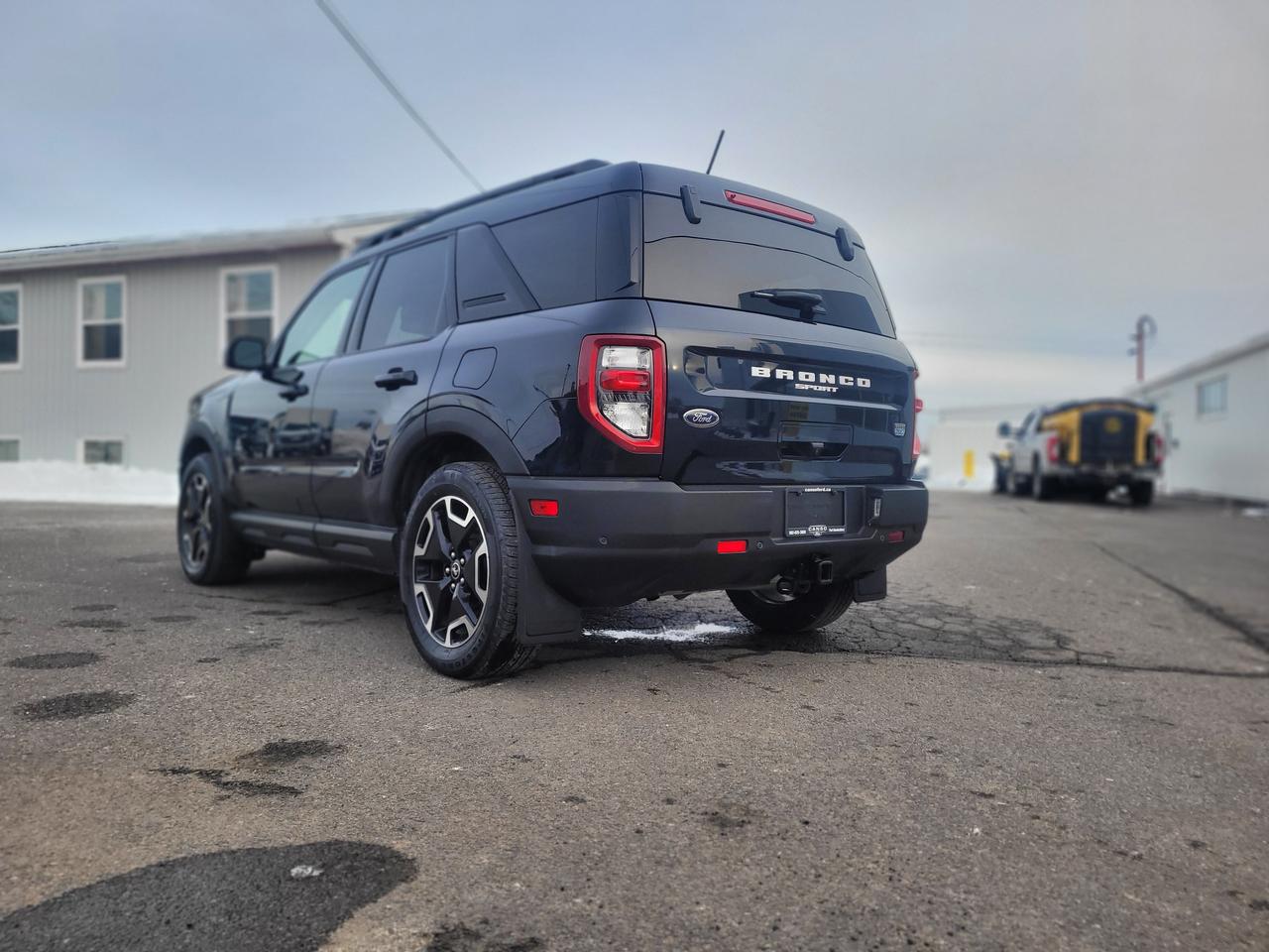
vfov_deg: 53.1
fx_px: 953
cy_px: 476
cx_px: 634
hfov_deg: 67.3
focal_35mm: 26
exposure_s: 1/445
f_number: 1.8
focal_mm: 5.4
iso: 40
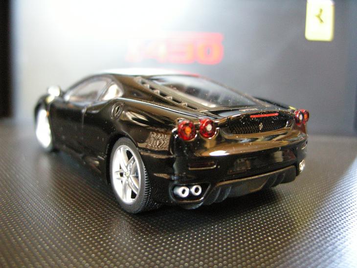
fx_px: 371
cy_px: 134
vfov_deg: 39.7
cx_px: 178
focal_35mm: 36
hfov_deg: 51.3
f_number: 2.7
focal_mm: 7.5
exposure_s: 1/8
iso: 642
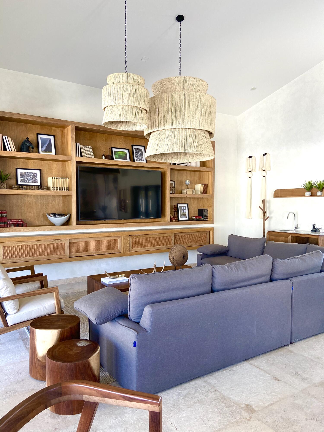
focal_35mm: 26
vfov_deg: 67.3
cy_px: 216
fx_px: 324
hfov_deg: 53.1
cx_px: 162
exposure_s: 1/121
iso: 100
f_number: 1.8
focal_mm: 4.25
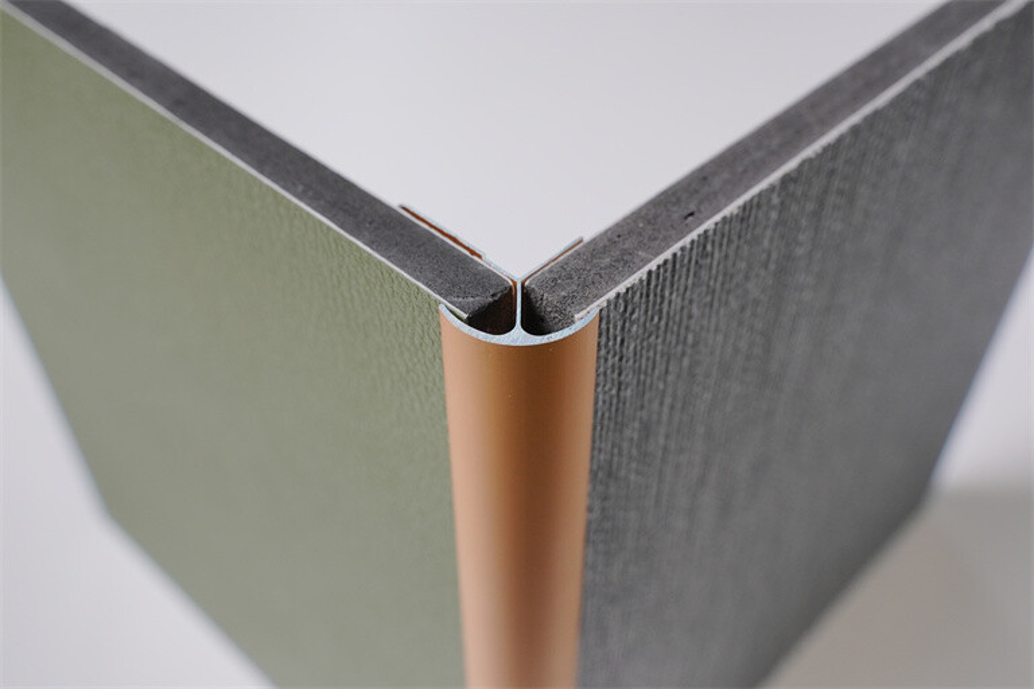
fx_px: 1063
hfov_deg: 51.9
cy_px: 344
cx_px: 517
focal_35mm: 37
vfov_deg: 35.9
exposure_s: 1/80
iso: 1250
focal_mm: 37
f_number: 10
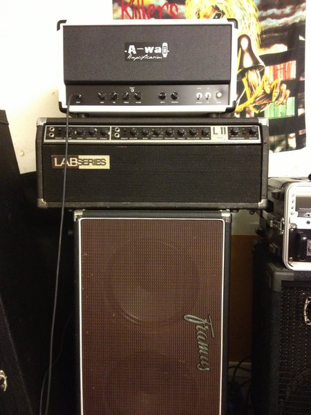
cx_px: 156
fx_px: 419
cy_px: 208
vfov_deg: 52.6
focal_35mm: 35
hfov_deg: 40.7
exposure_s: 1/15
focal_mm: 4.28
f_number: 2.4
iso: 500
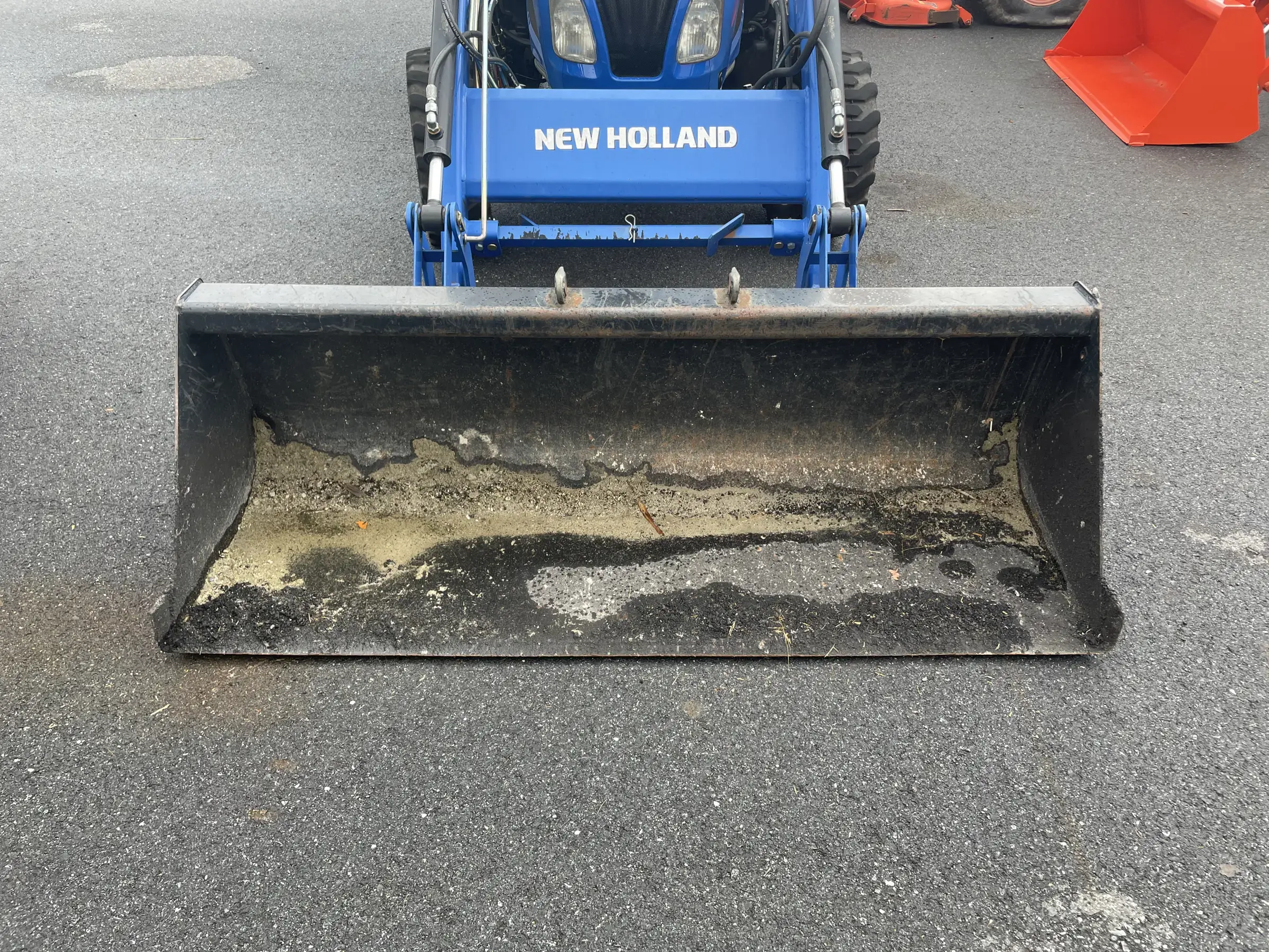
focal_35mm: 26
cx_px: 634
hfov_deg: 67.3
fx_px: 953
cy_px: 476
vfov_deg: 53.1
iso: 40
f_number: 1.6
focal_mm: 4.2
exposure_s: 1/121
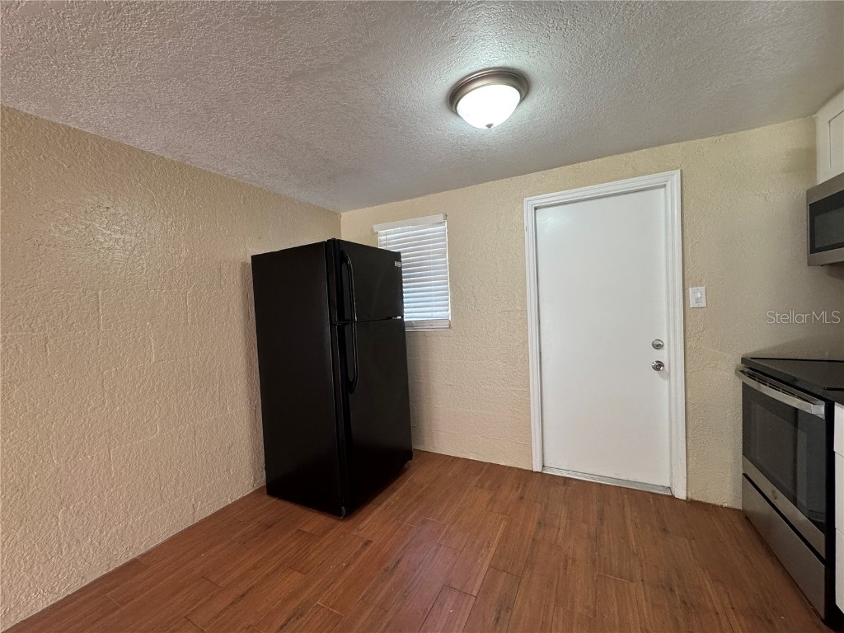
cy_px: 316
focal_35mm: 14
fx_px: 341
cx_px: 422
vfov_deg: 85.7
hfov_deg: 102.1
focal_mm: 2.22
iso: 250
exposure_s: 1/120
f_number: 2.2
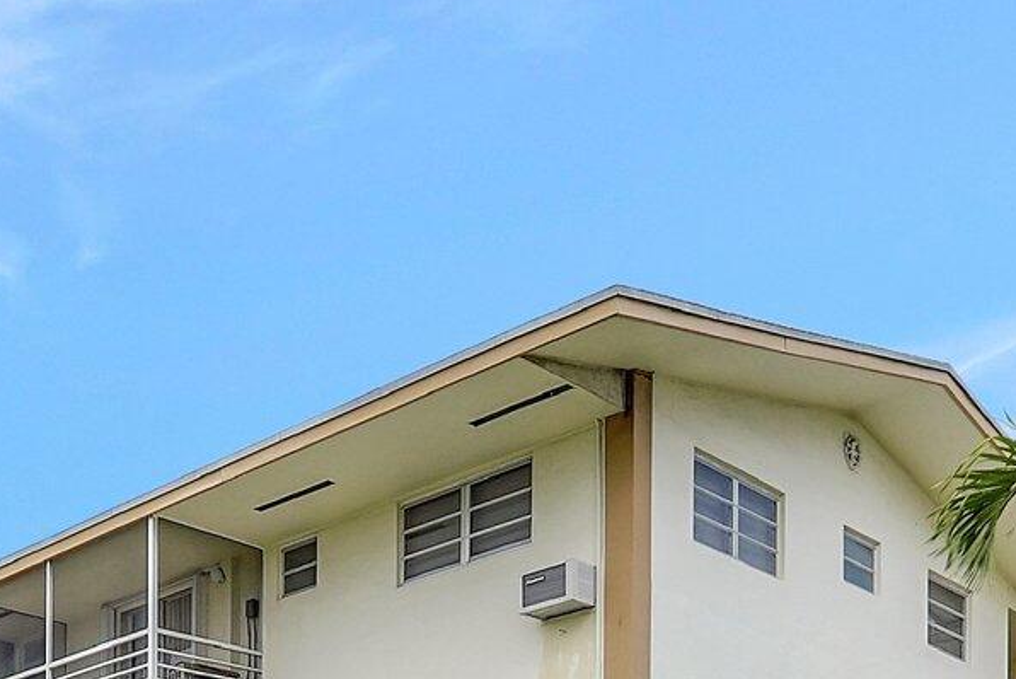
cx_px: 206
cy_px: 1111
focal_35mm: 55
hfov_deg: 35.1
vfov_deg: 20.0
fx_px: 1553
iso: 640
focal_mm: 16
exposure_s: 1/250
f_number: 14
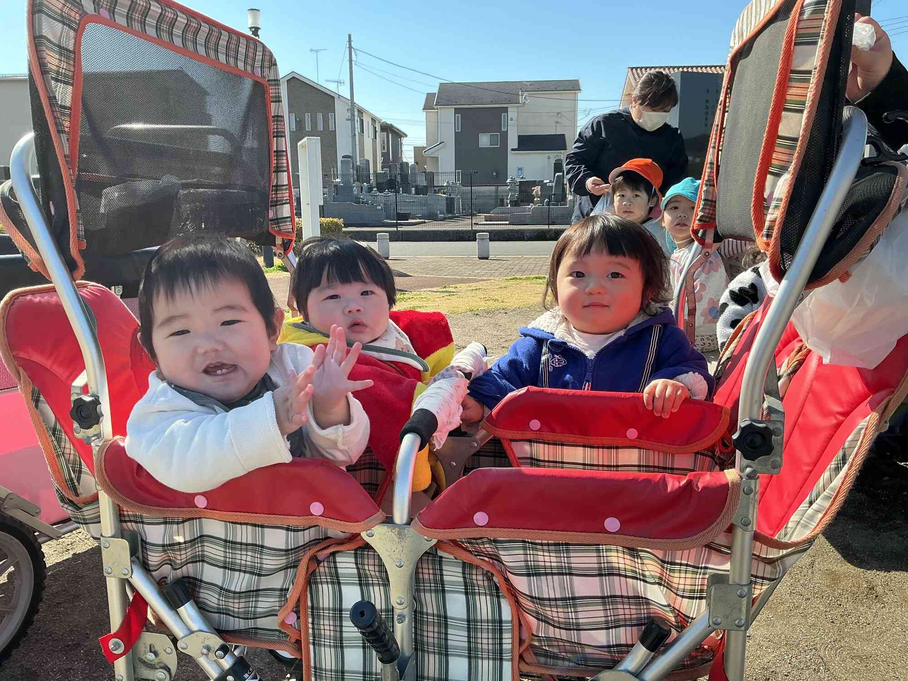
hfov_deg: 61.7
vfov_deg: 48.2
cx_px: 454
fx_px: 761
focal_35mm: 29
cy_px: 340
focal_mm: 3
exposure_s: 1/709
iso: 25
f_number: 1.8
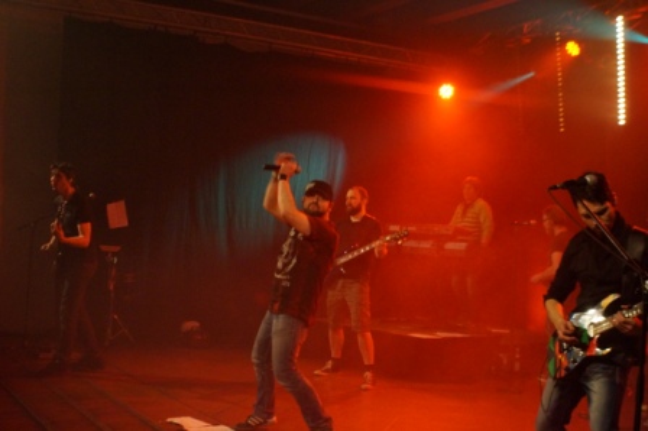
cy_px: 216
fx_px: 755
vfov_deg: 31.8
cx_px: 324
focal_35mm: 42
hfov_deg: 46.4
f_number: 3.5
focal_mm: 28
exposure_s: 1/60
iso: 3200
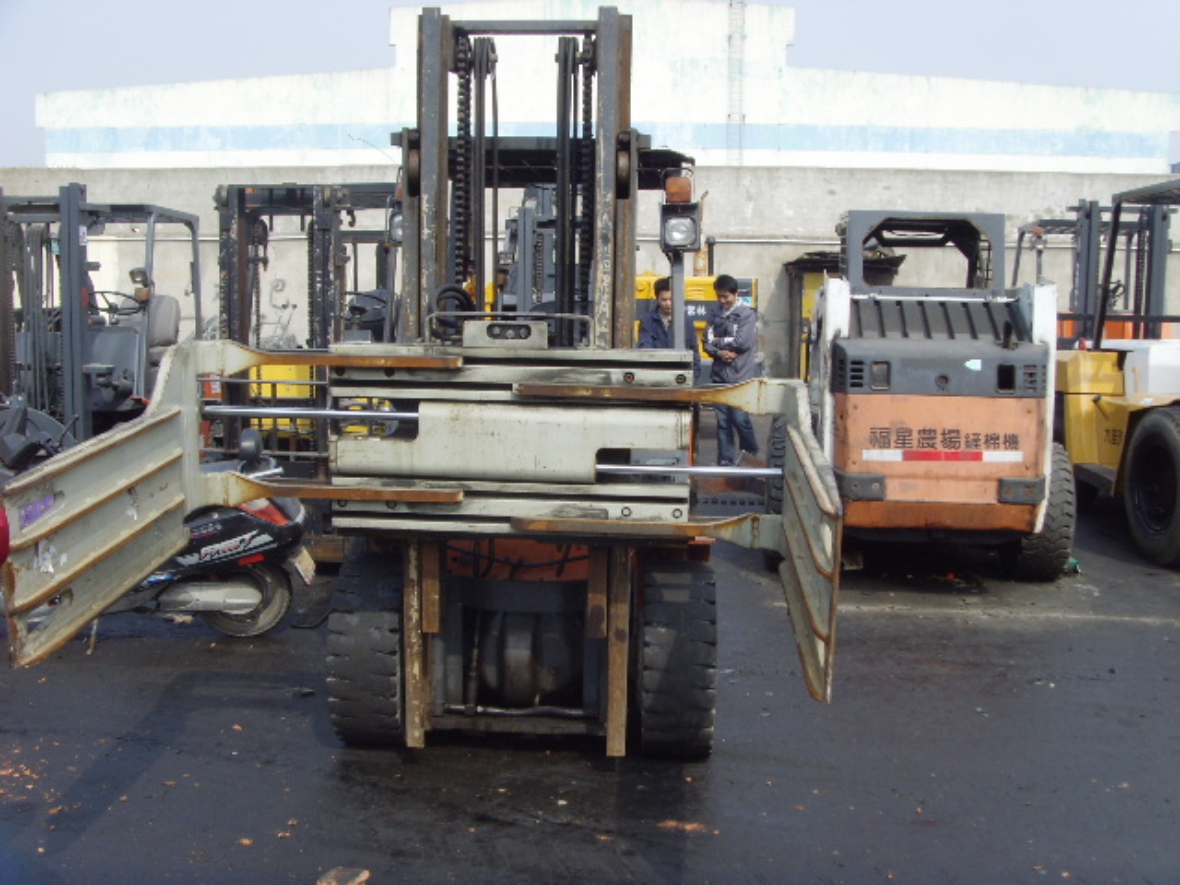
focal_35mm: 39
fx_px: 1329
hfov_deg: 47.9
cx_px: 590
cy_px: 442
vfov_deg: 36.8
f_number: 6.3
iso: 80
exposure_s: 1/180
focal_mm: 6.6
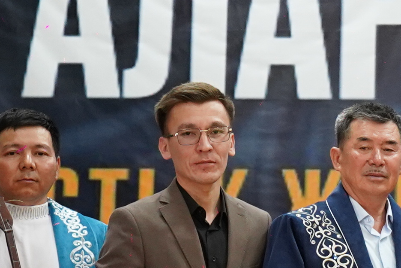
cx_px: 759
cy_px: 128
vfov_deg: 6.3
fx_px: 2428
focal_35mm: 218
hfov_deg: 9.0
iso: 2500
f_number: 2.8
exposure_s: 1/125
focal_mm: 34
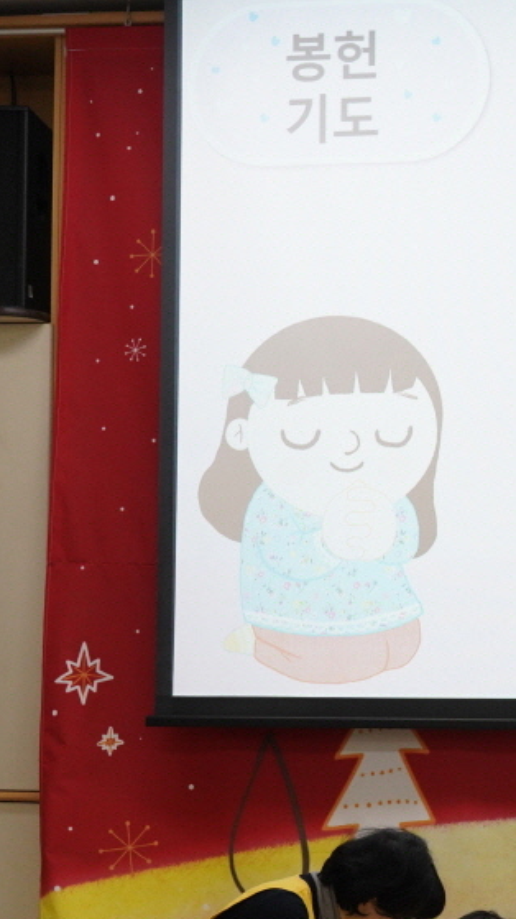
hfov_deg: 12.8
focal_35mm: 90
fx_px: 2191
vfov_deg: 23.5
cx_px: 733
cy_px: 628
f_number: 6.3
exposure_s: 1/200
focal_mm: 40
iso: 2500
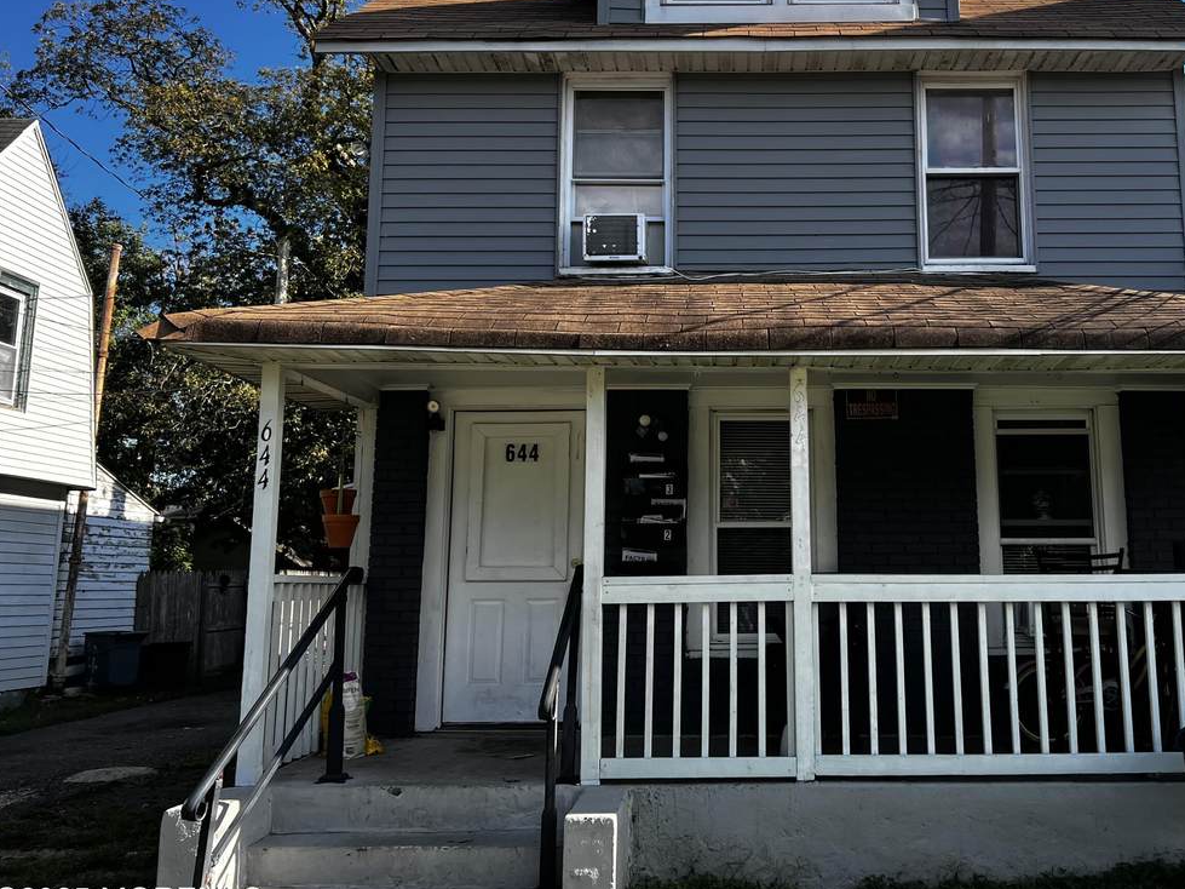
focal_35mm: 34
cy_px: 372
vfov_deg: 41.7
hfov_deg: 53.2
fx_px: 1164
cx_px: 766
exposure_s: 1/982
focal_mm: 5.7
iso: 50
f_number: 1.5
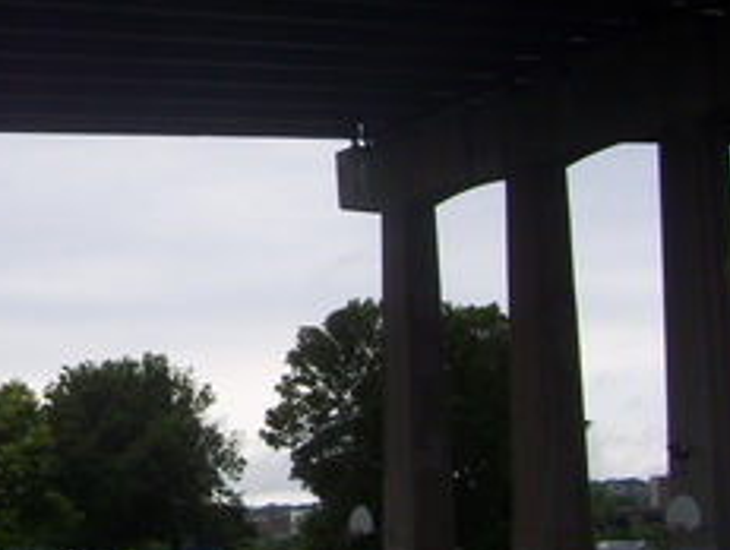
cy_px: 120
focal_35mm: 93
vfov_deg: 15.8
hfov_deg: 20.0
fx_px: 1964
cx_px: -107
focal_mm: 6
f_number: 4.8
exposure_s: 1/250
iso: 80
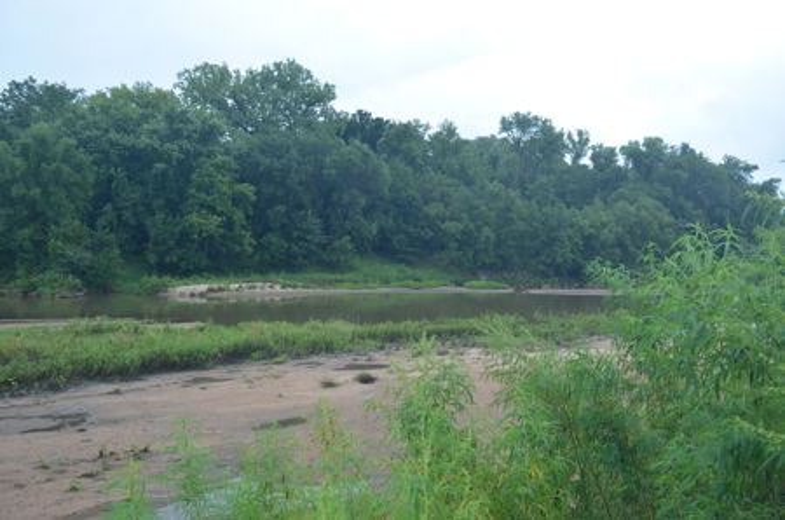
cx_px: 392
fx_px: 653
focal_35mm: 30
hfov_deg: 62.0
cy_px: 260
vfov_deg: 43.4
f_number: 8
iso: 200
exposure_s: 1/250
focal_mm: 20
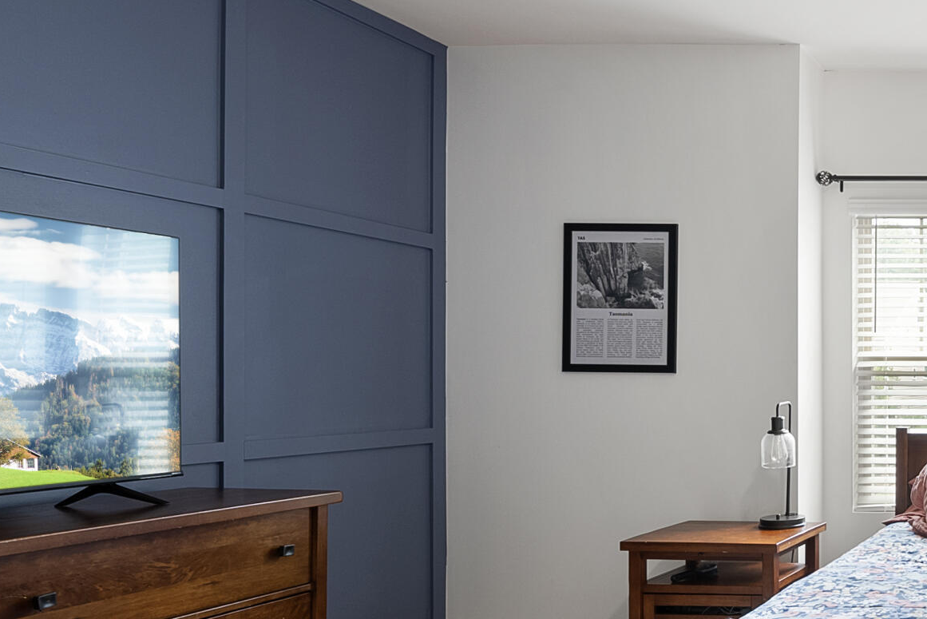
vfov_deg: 42.3
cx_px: 1103
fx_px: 799
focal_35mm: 31
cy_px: 352
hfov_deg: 41.6
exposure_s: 1/3
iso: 400
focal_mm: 12
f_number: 7.1
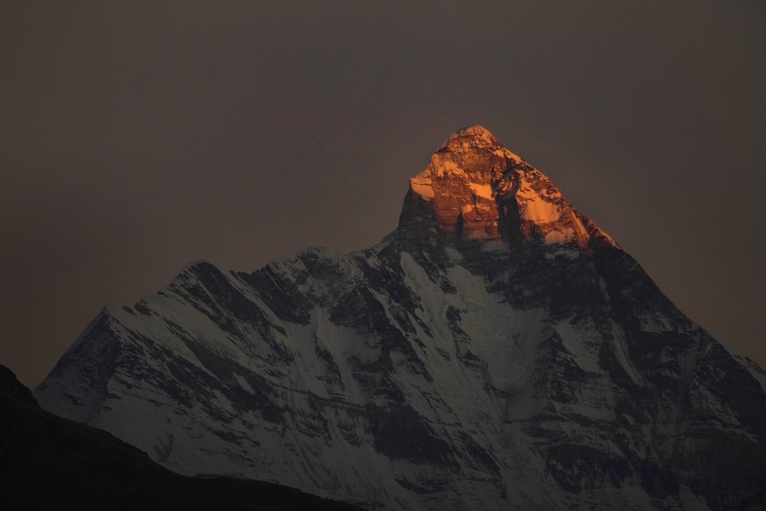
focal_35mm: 400
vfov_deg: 3.4
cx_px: 383
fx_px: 8510
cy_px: 256
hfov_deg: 5.2
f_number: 5.6
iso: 400
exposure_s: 1/640
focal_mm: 400
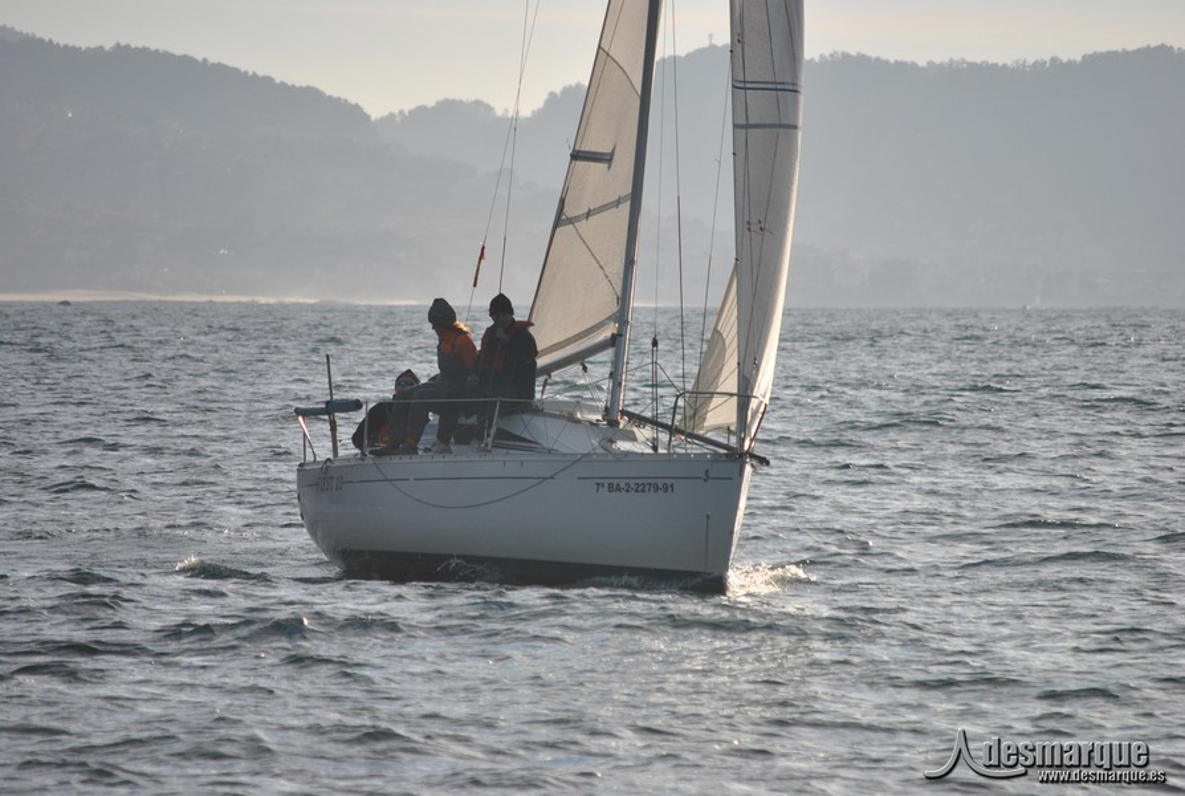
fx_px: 9895
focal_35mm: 300
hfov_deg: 6.9
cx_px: 592
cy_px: 398
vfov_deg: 4.6
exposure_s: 1/1600
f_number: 5.6
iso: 200
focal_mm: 200
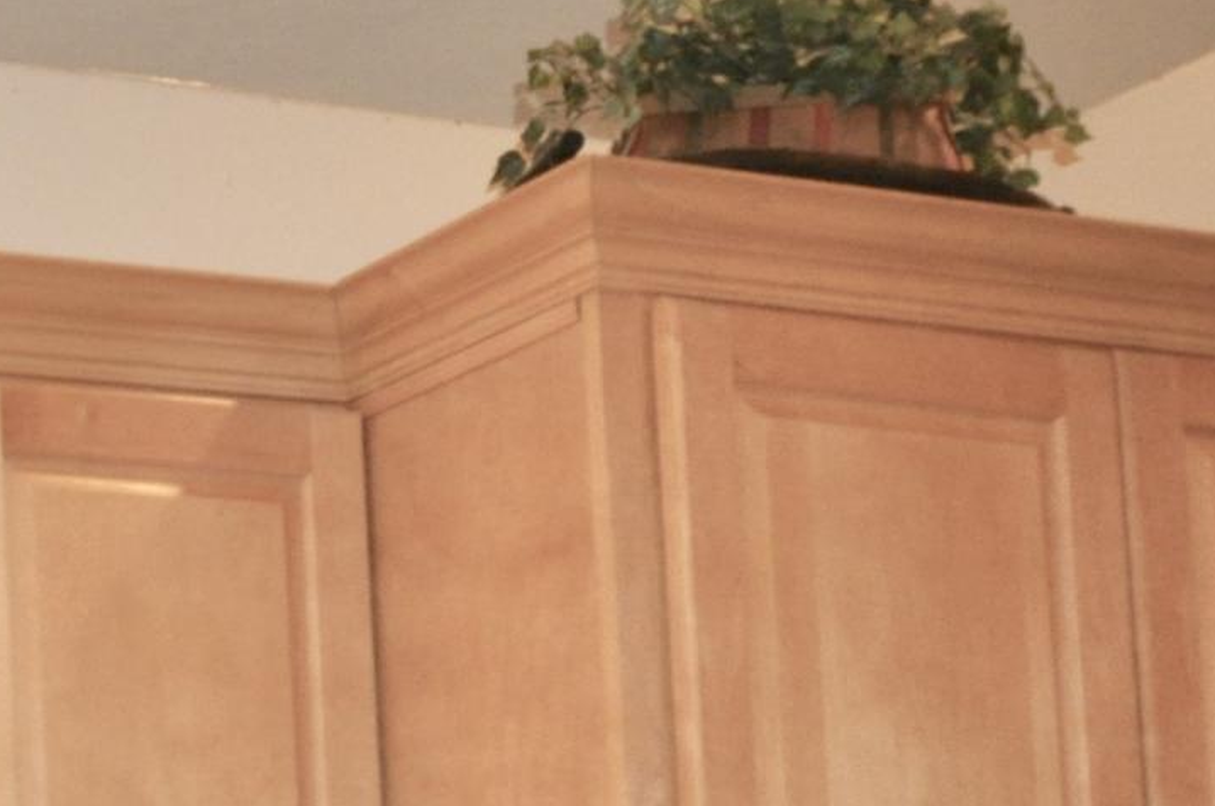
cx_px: -1003
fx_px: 3171
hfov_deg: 17.4
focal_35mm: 94
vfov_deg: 13.6
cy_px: 1248
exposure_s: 1/50
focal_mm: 15
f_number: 4
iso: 800
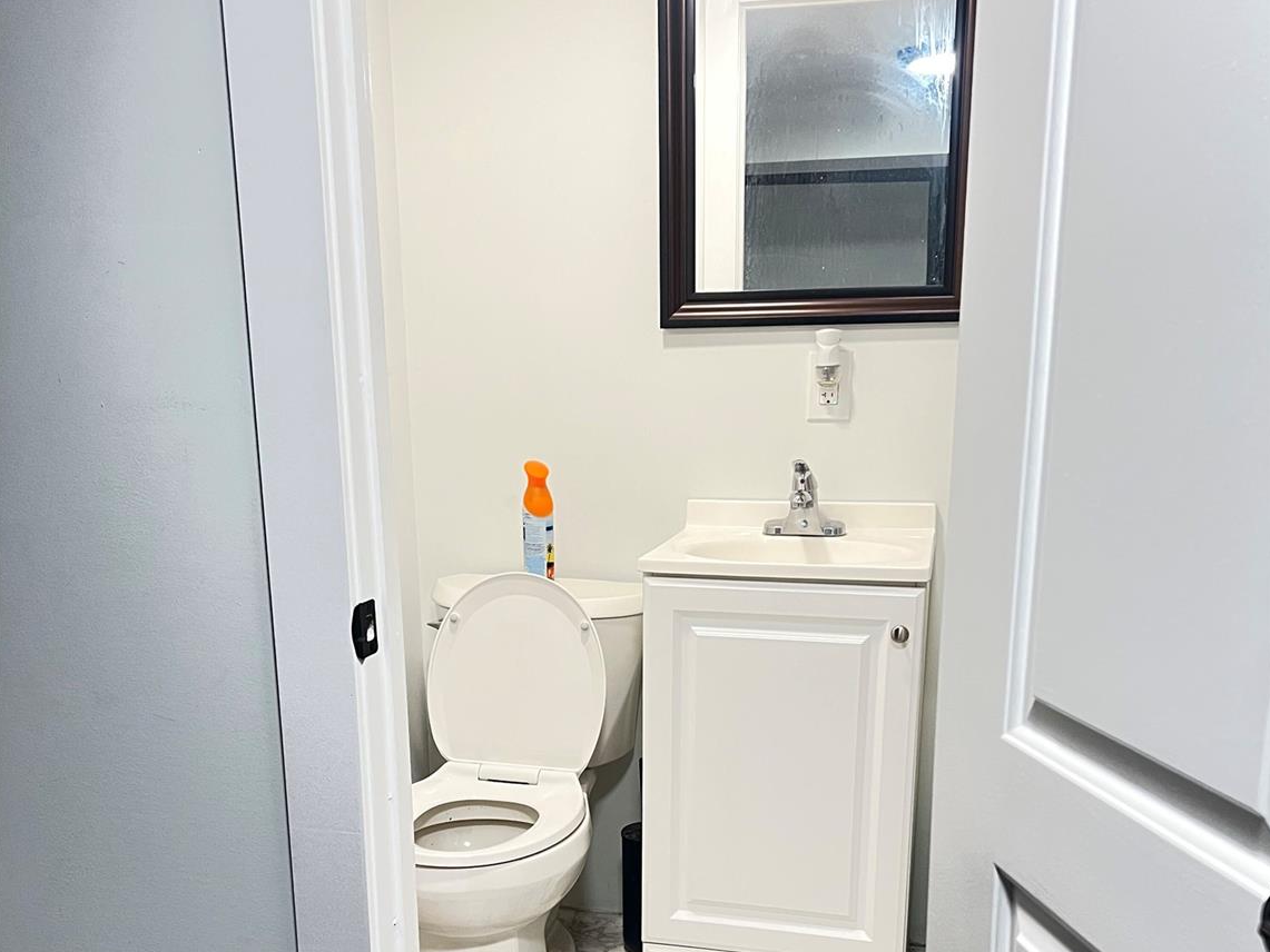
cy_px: 694
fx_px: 1284
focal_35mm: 35
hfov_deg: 52.6
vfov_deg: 39.8
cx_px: 634
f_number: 1.5
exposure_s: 1/60
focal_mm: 5.7
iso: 320
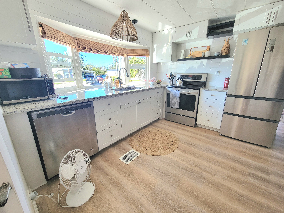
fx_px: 107
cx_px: 142
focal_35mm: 13
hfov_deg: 106.2
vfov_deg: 89.9
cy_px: 106
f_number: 2.2
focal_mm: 2.2
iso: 64
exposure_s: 1/120
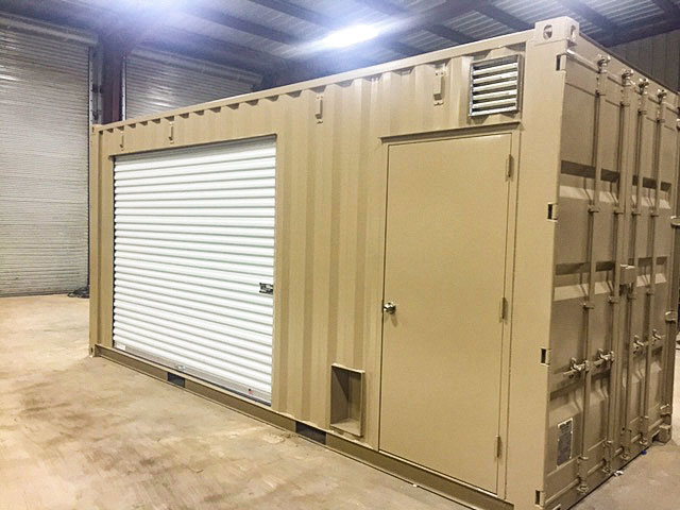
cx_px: 340
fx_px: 570
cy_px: 255
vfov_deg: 48.2
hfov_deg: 61.7
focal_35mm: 29
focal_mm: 4.15
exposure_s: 1/30
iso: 64
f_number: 2.2
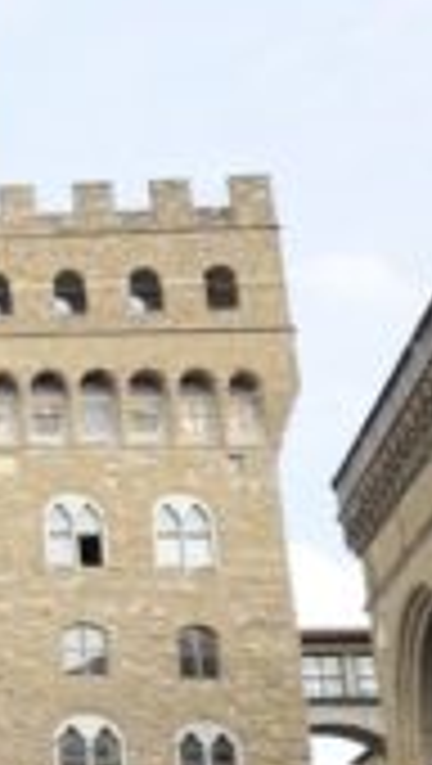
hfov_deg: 11.4
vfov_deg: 34.6
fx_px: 1218
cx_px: -868
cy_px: 502
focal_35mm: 60
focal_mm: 14
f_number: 4
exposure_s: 1/640
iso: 400
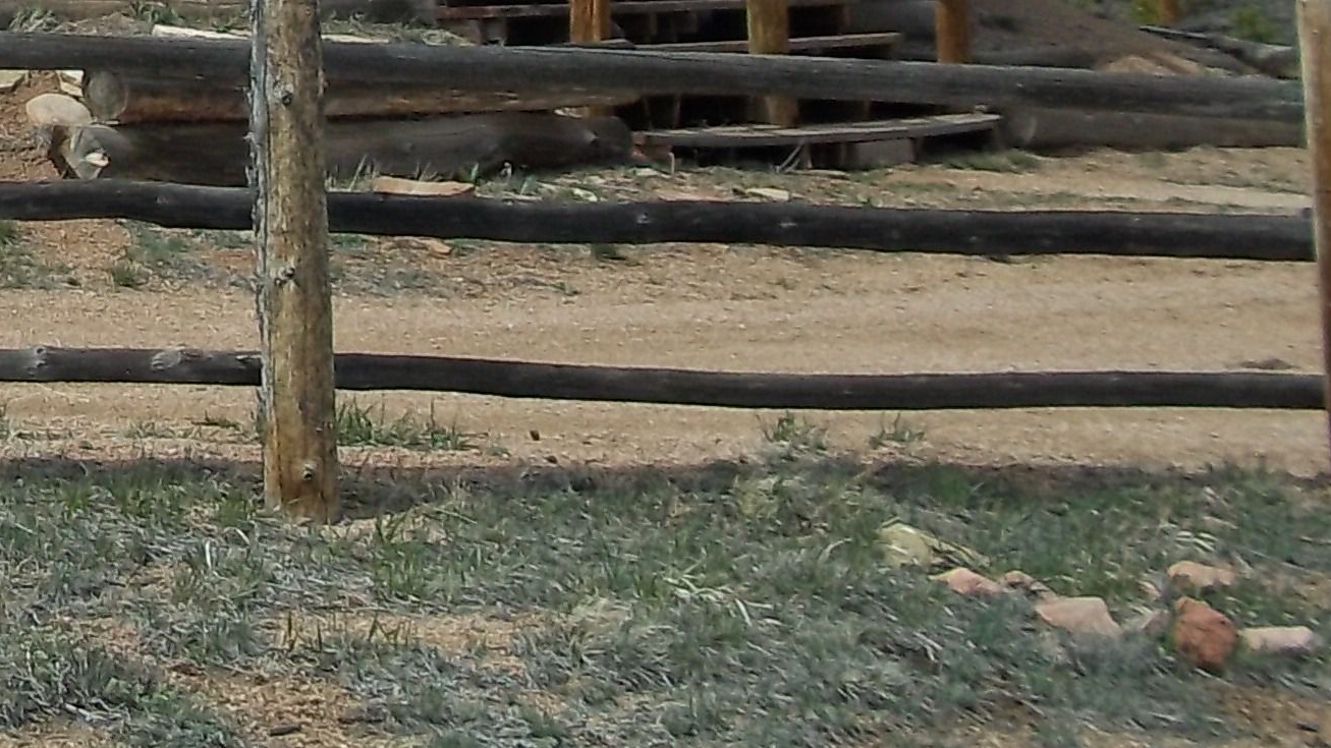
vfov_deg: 9.7
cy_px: -525
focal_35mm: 120
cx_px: -409
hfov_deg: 16.8
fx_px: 4235
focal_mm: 6.5
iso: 80
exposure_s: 1/320
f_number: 8
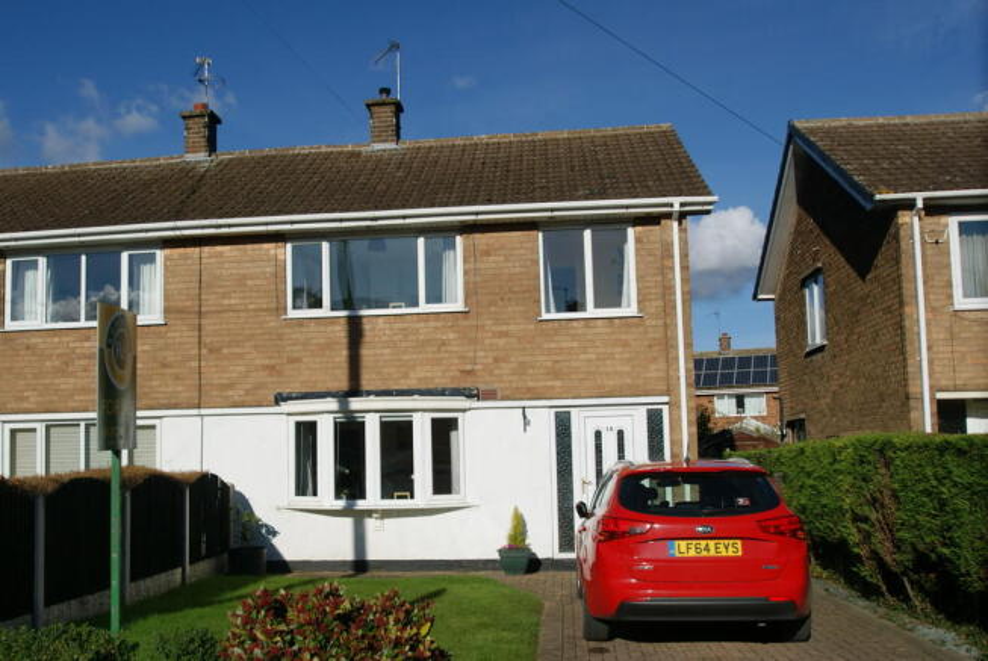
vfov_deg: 37.0
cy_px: 330
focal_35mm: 36
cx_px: 494
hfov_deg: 53.1
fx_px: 989
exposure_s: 1/1000
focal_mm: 24
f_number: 5.6
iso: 100
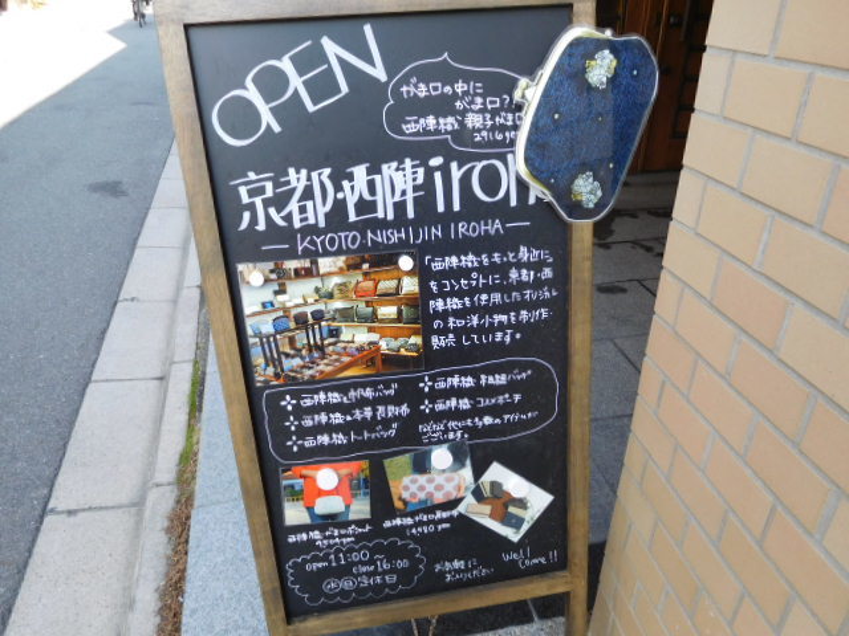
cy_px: 318
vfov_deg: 54.9
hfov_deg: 69.4
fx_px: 613
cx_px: 424
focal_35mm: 25
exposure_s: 1/125
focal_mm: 4.5
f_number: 3.4
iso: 125
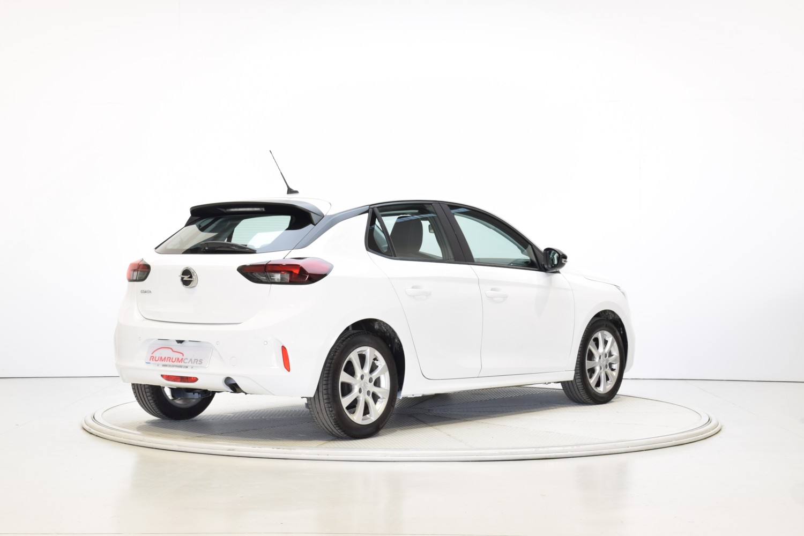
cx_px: 402
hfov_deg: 31.9
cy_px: 268
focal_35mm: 63
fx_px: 1407
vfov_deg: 21.6
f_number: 10
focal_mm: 42
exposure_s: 1/3
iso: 100
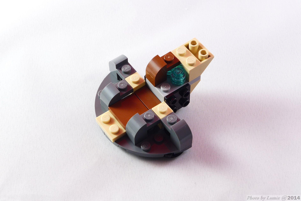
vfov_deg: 19.5
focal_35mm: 70
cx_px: 150
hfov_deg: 28.8
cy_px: 100
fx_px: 585
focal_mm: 13.7
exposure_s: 1/2
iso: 80
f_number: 4.5
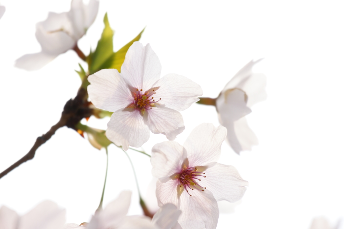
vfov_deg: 3.1
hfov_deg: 4.6
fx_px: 4298
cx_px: 172
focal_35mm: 450
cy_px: 114
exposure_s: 1/160
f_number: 5.6
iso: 100
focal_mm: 300
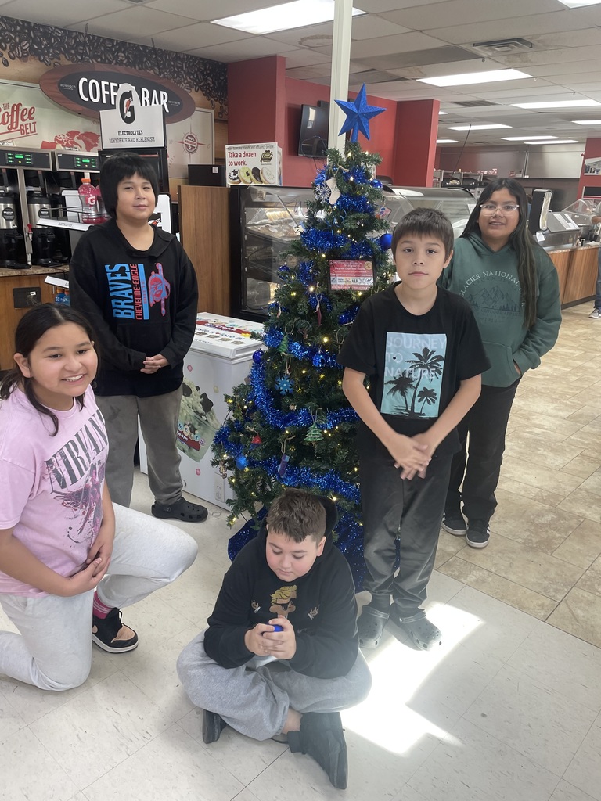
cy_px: 400
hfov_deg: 53.1
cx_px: 300
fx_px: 602
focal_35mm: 26
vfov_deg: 67.3
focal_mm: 4.2
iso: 125
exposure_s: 1/120
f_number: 1.6
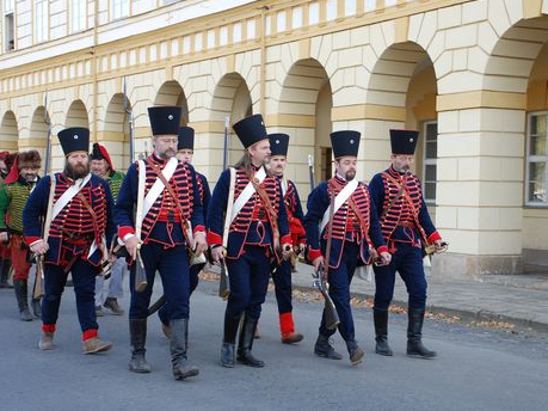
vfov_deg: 20.4
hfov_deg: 27.0
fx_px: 1140
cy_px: 206
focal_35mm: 72
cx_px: 304
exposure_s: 1/100
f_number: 5
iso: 200
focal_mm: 44
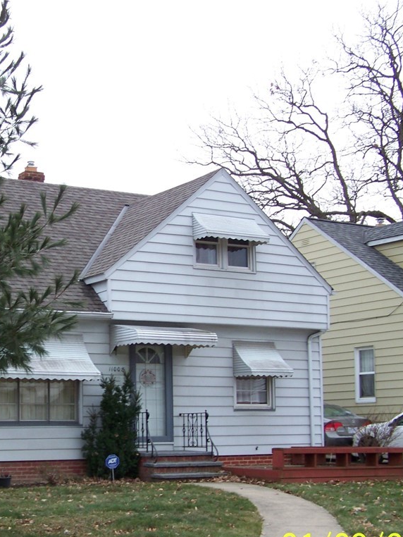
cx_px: 69
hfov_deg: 27.9
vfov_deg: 37.5
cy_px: 270
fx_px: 791
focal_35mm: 51
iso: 64
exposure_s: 1/100
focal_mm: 6.3
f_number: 2.8
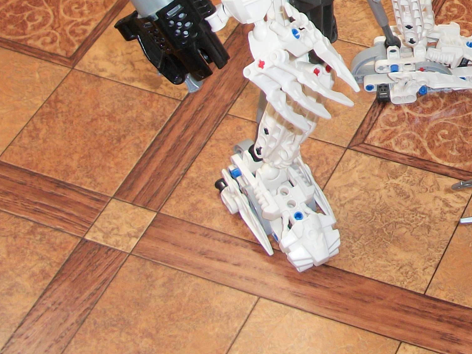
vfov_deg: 15.4
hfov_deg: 20.0
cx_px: 536
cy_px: -42
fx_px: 1268
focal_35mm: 93
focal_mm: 6.3
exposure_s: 1/30
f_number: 3.1
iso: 80
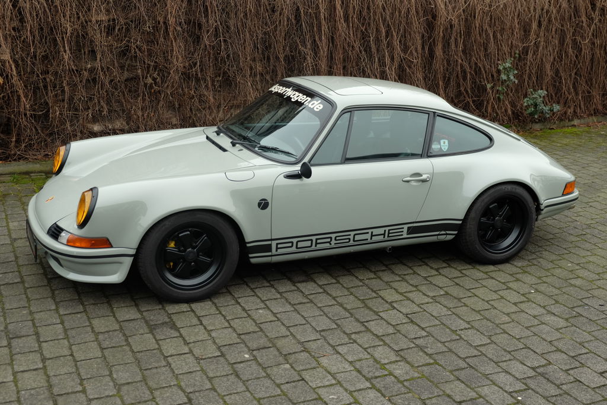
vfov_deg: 31.2
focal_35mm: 43
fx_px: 725
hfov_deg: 45.4
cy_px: 202
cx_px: 304
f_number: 3.2
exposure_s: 1/90
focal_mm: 28.9
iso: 200
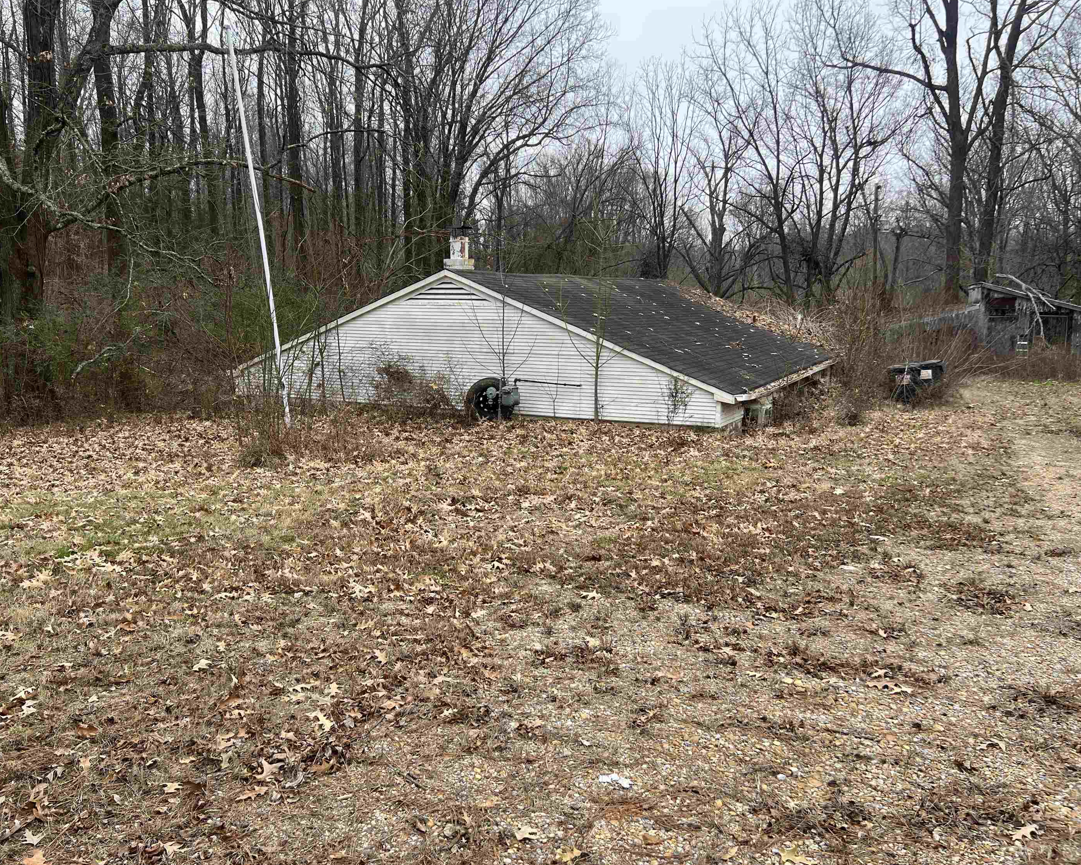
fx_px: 896
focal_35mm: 28
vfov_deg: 51.5
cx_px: 487
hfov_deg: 62.1
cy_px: 429
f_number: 1.5
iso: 40
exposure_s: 1/237
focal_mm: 5.7
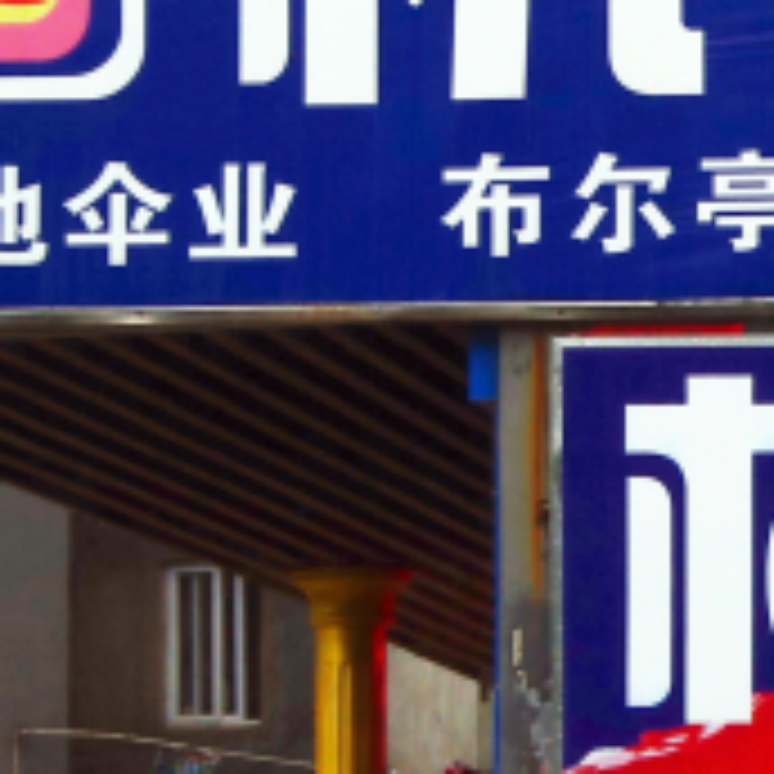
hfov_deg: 6.1
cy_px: 637
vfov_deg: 6.4
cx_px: 1962
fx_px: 6906
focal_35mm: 273
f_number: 9
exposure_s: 1/125
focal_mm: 36
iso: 200
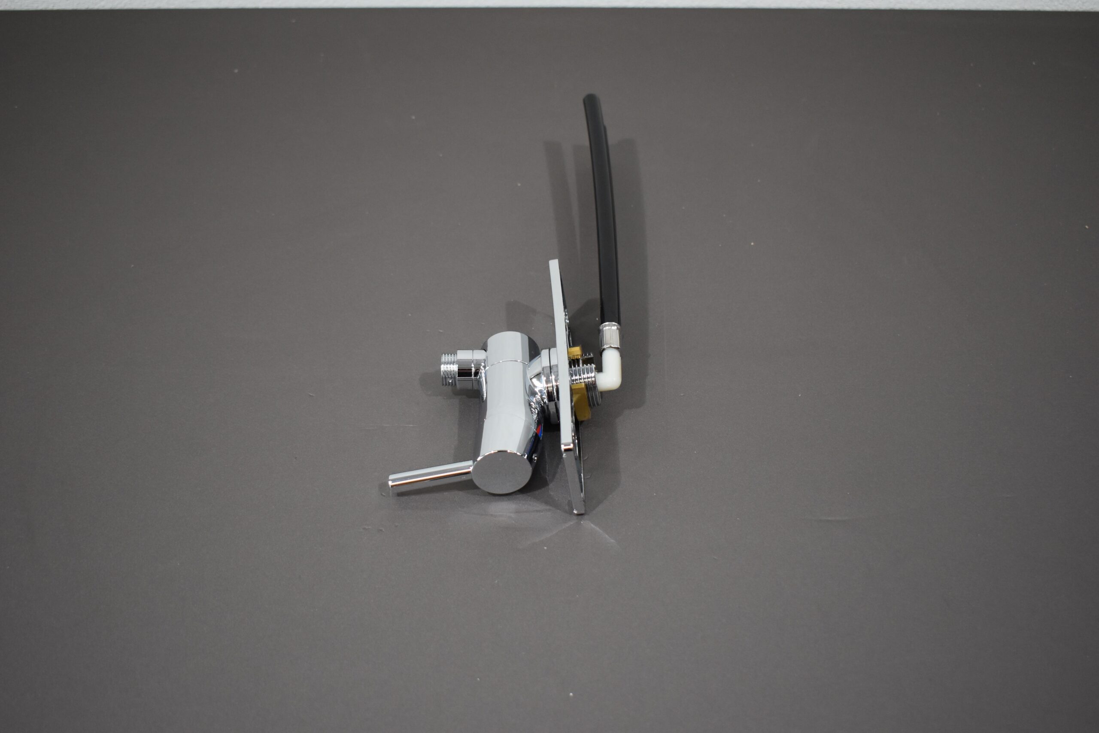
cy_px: 366
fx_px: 1282
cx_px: 550
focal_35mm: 42
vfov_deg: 31.9
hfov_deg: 46.4
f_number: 4.2
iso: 800
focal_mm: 28
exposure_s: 1/200
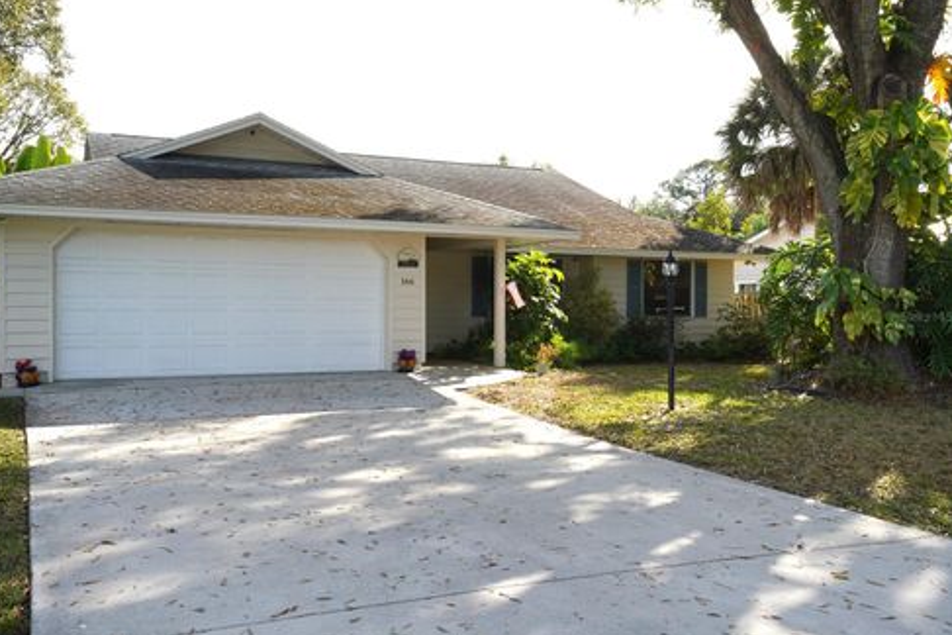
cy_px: 317
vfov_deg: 37.9
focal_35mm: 35
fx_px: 925
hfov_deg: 54.4
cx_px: 466
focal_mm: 34
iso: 160
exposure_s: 1/40
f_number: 22
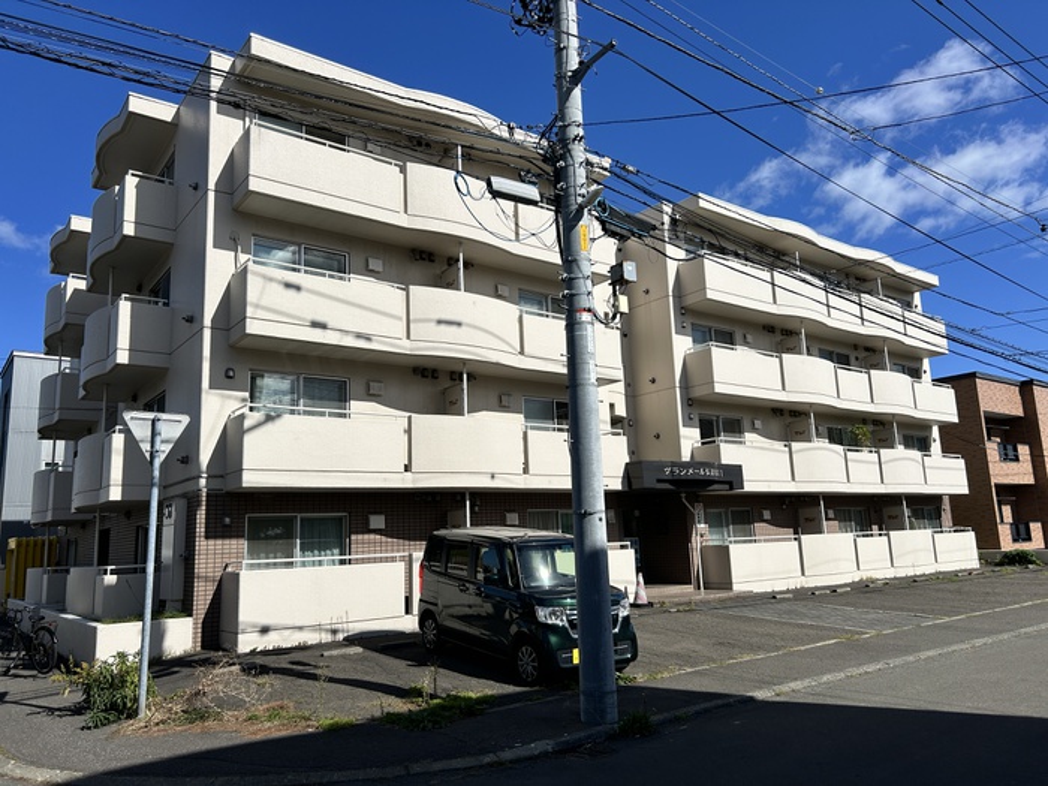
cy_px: 393
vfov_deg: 53.1
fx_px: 787
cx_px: 524
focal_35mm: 26
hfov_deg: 67.3
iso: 50
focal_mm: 5.7
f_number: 1.5
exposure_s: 1/8000
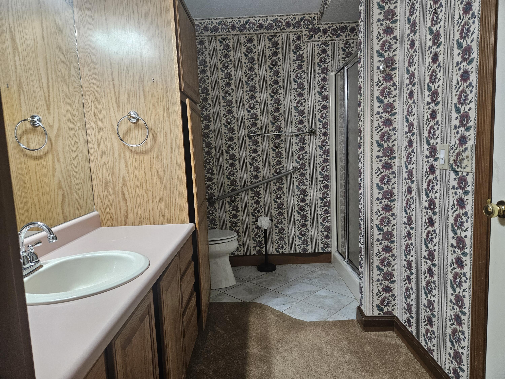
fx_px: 336
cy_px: 190
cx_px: 252
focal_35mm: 23
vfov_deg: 58.9
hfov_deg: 73.9
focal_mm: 5.4
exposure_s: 1/120
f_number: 1.8
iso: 320
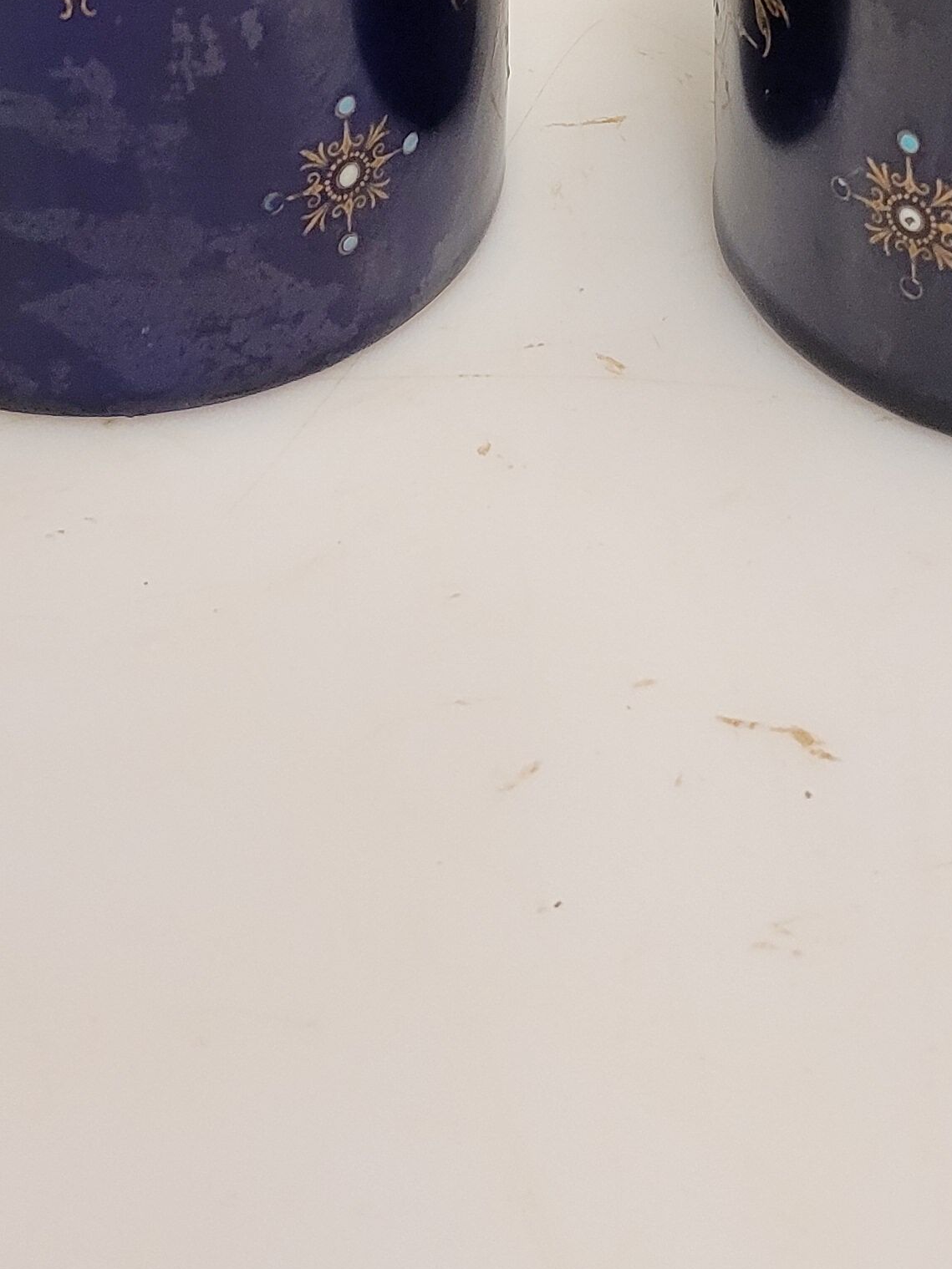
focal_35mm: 69
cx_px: 608
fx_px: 2531
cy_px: -245
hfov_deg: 21.3
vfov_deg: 25.4
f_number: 1.8
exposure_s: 1/100
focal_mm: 5.4
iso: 320
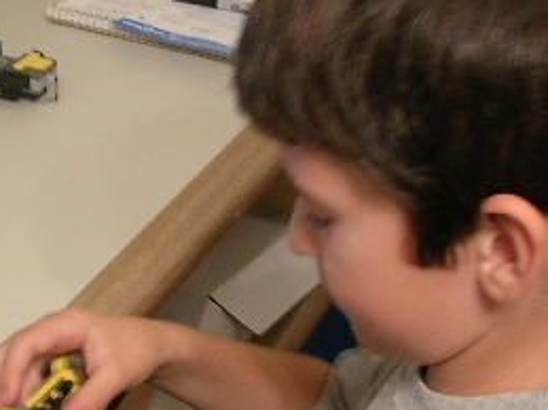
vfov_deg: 15.7
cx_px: 176
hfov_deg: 20.8
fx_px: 1487
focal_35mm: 94
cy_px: 230
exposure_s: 1/5.3
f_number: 2.8
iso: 65
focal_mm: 5.8
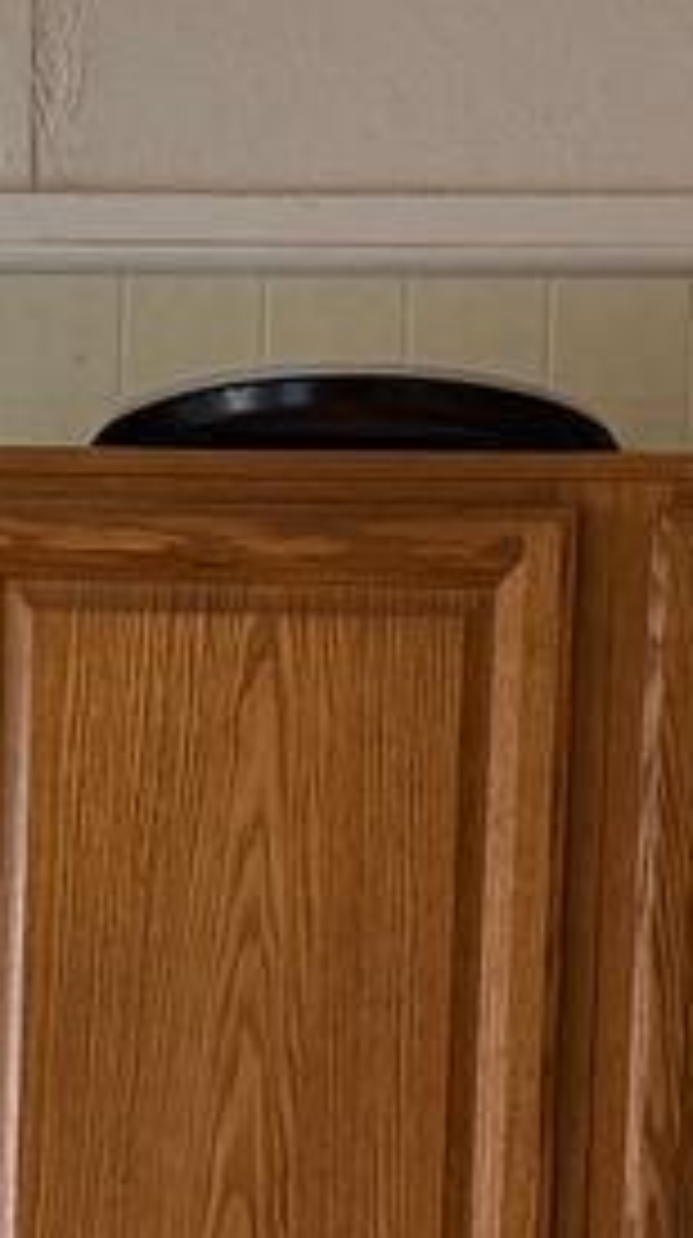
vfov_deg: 10.6
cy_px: 1976
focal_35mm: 195
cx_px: -76
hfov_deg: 6.2
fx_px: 6392
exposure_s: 1/120
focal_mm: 6.76
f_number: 1.78
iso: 200
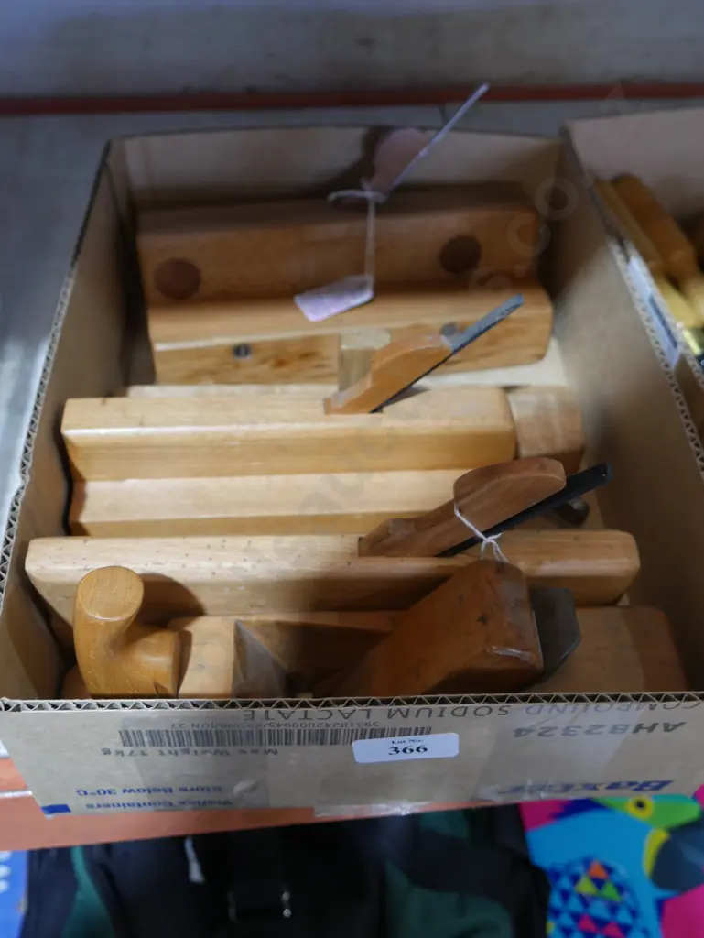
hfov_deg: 44.2
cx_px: 352
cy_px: 469
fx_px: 867
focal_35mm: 32
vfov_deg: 56.8
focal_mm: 16
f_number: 4
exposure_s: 1/60
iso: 640
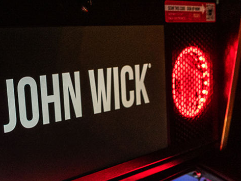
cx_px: 35
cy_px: 111
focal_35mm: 57
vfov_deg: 25.6
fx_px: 397
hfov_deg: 32.5
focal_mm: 12
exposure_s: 1/125
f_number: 3.5
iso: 800
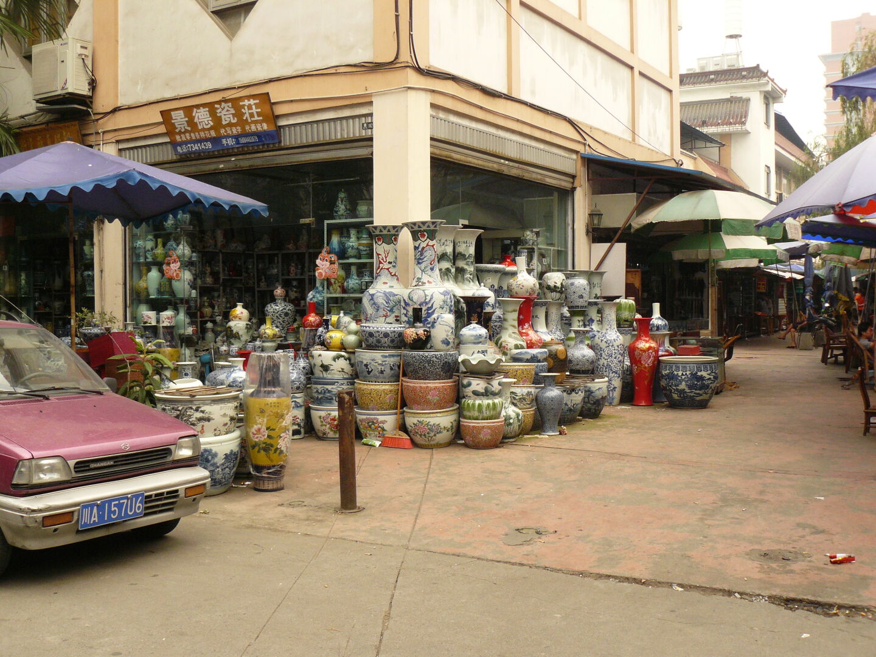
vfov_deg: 39.7
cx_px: 438
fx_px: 911
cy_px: 328
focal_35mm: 36
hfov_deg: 51.4
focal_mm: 6
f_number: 4.5
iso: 200
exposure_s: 1/250
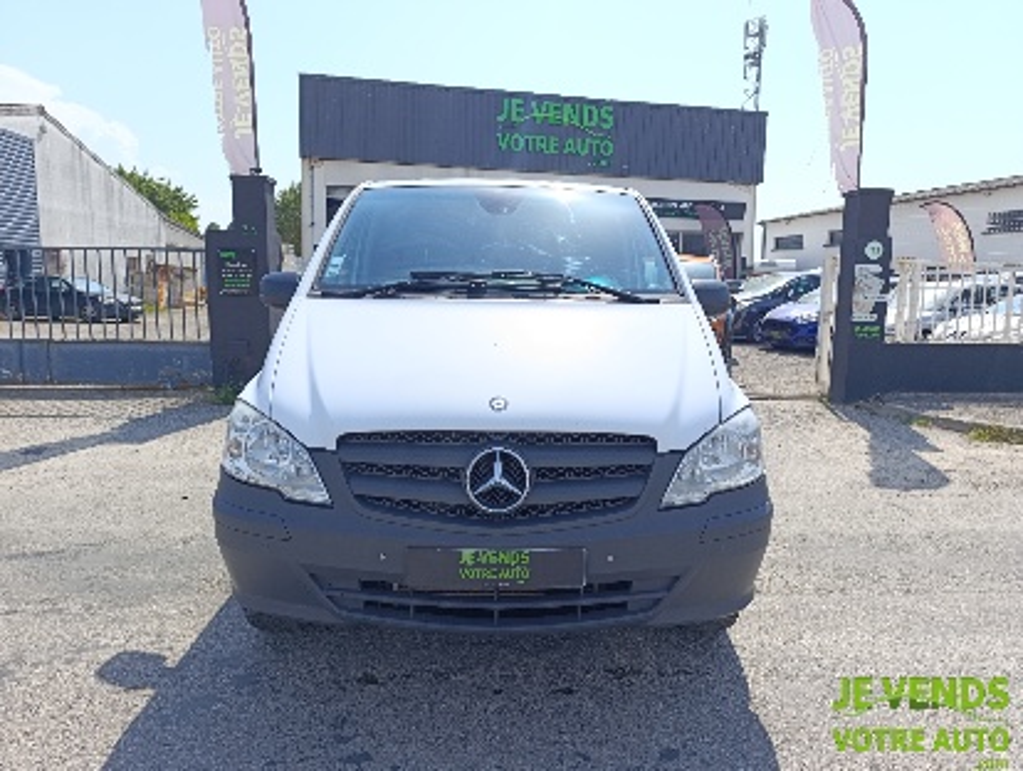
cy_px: 386
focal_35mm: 23
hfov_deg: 73.8
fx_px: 681
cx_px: 512
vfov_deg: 59.0
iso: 50
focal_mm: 6.14
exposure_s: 1/486
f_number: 1.6
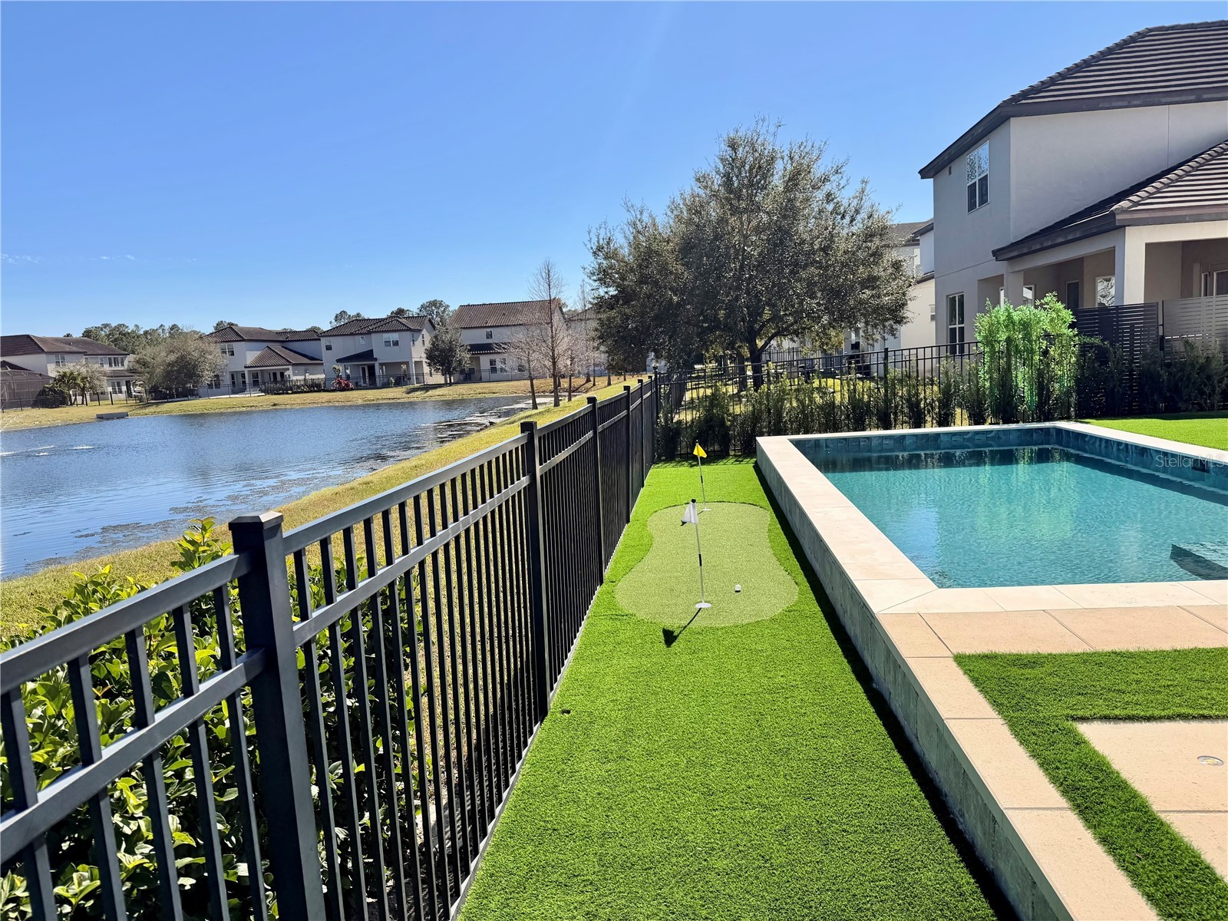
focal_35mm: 24
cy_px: 460
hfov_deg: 71.6
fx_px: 851
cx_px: 614
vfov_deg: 56.8
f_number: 1.78
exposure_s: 1/6711
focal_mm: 6.76
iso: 80
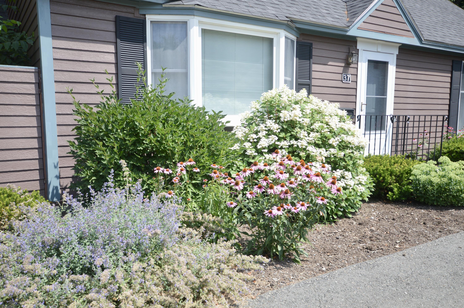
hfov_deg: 62.0
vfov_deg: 43.5
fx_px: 386
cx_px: 232
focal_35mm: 30
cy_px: 154
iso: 100
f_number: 5.6
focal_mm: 20
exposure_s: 1/125
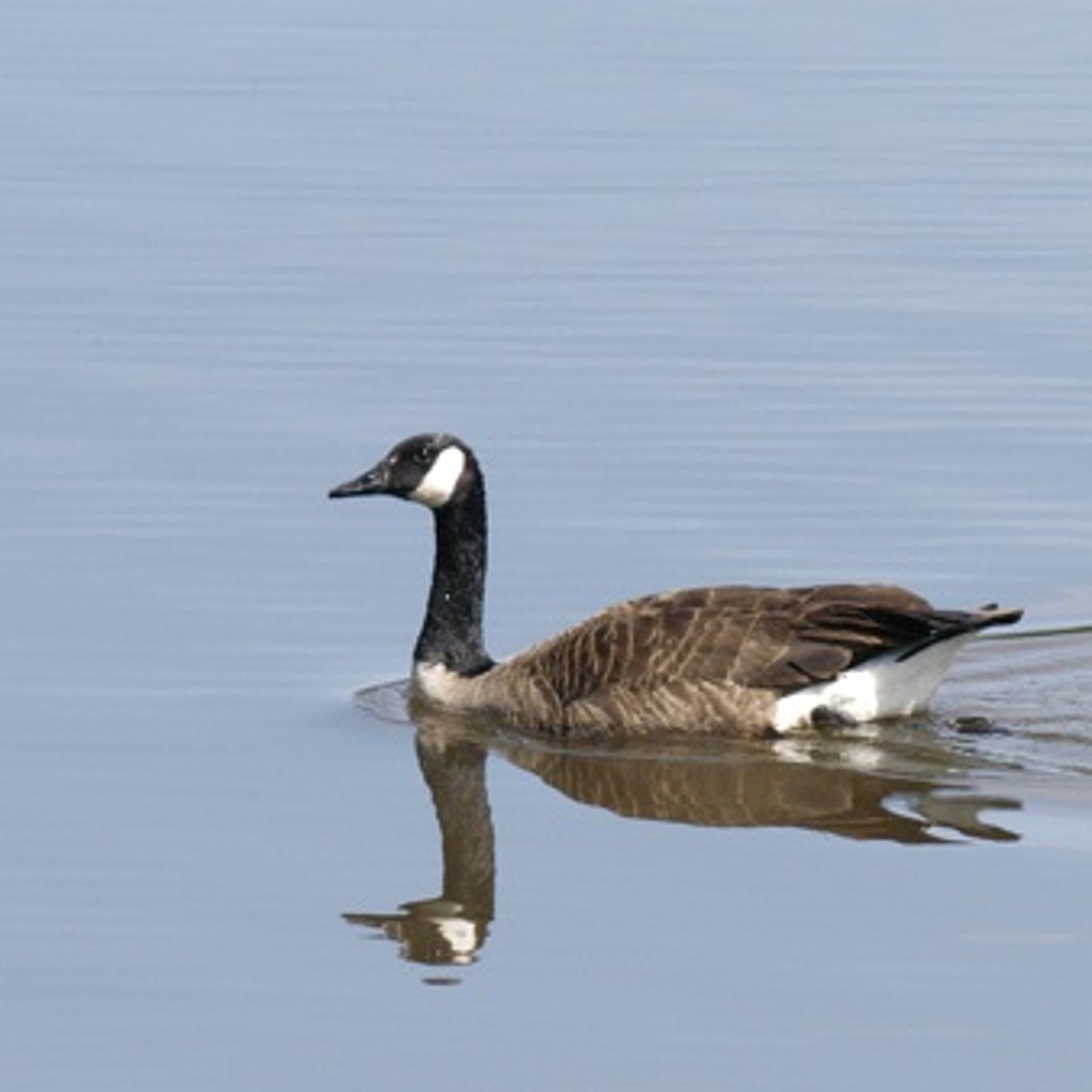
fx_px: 34049
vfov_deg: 1.8
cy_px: 817
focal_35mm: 954
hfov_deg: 1.8
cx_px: 895
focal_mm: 320
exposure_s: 1/2500
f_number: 7.1
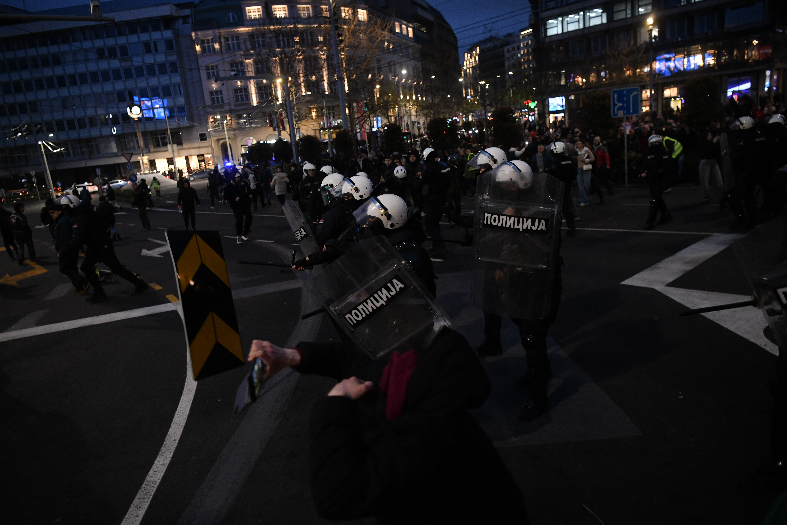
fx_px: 525
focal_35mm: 24
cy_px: 262
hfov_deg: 73.7
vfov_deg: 53.1
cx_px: 394
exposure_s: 1/320
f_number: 3.2
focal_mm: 24
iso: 3200
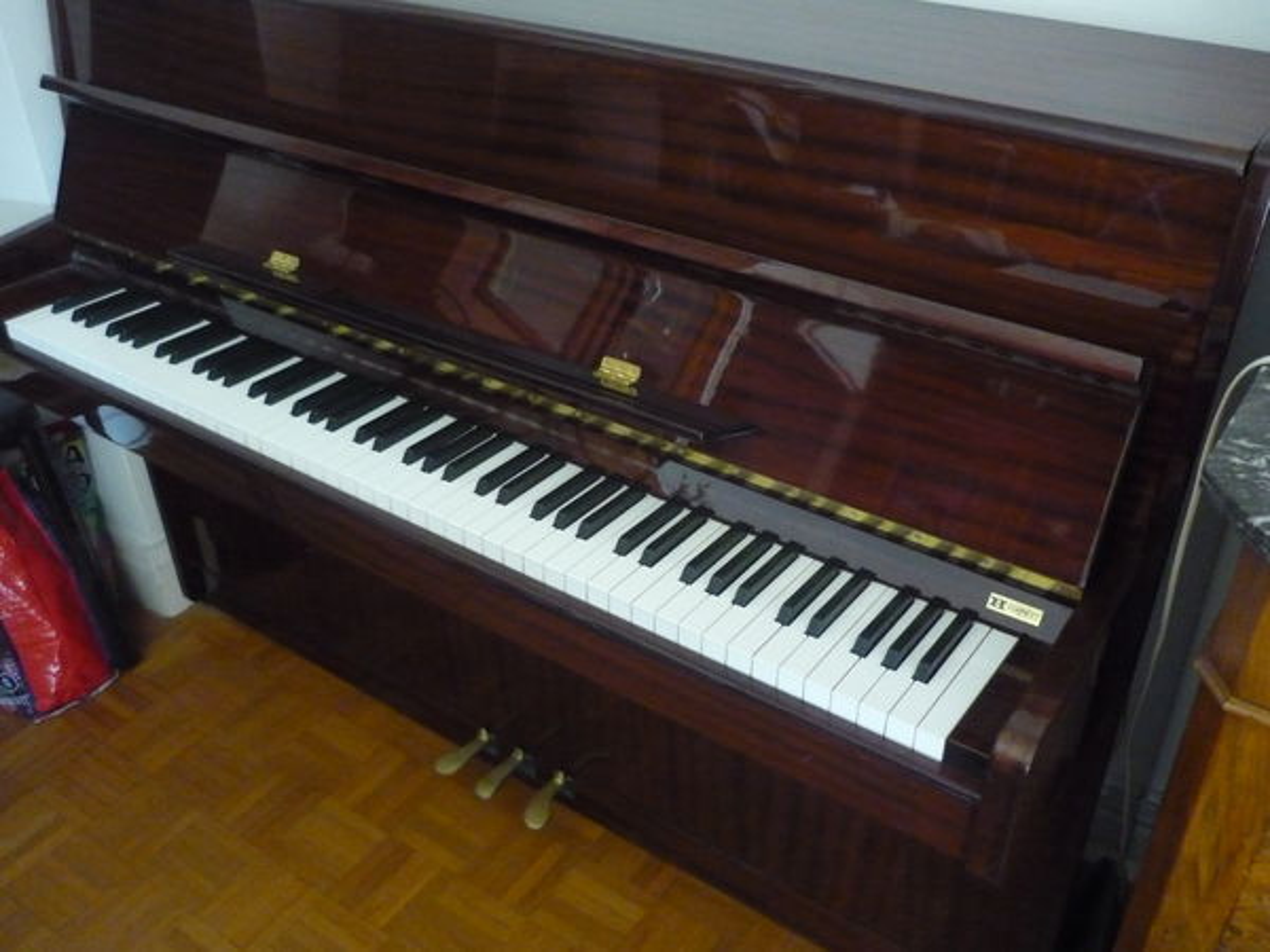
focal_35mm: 33
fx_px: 1211
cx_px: 635
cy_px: 476
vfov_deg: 42.9
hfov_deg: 55.4
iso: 800
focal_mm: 5.5
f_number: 2.8
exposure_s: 1/20
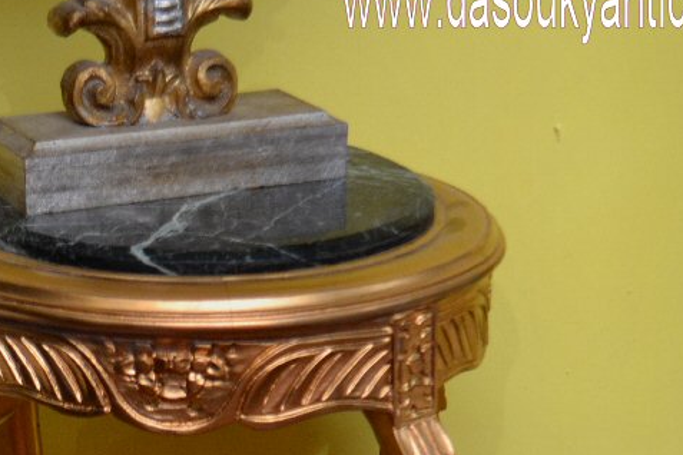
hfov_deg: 15.5
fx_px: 2504
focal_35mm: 132
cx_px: 195
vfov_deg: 10.2
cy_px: 602
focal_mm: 28
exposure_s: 1/60
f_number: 4.5
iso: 800
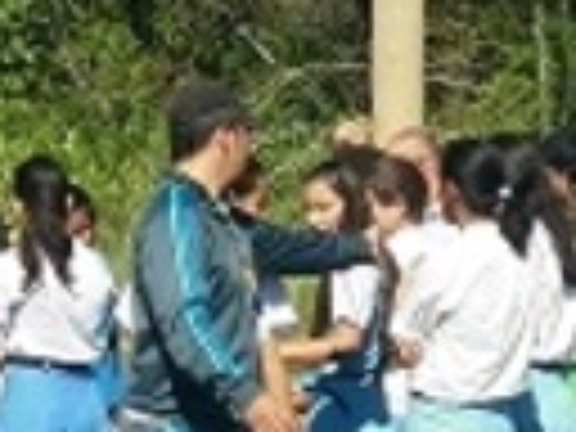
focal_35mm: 265
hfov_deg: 7.4
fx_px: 4410
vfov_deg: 5.6
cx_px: -198
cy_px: 176
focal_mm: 9.5
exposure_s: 1/800
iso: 80
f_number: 4
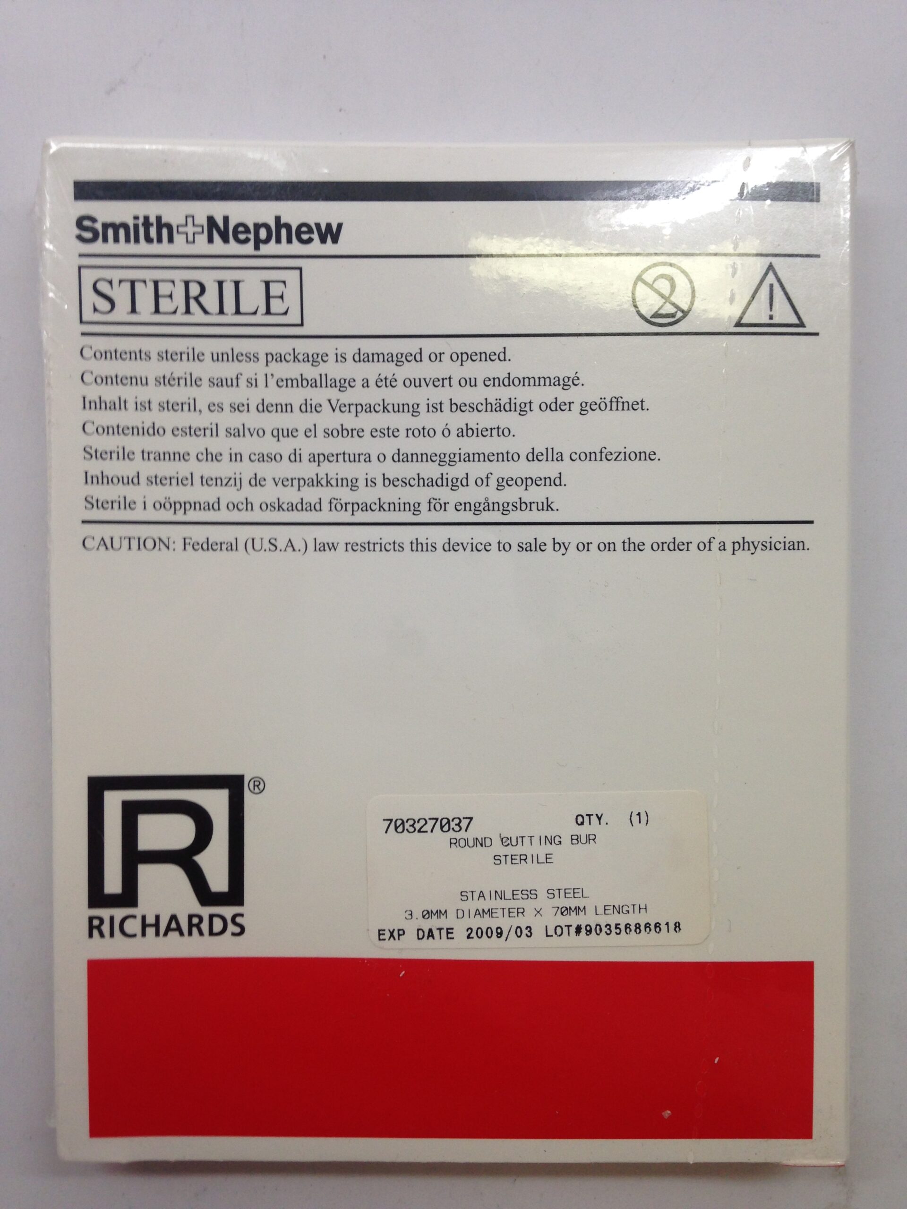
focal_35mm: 33
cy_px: 604
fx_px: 1153
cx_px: 454
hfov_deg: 42.9
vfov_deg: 55.4
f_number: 2.4
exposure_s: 1/60
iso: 50
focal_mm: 4.12
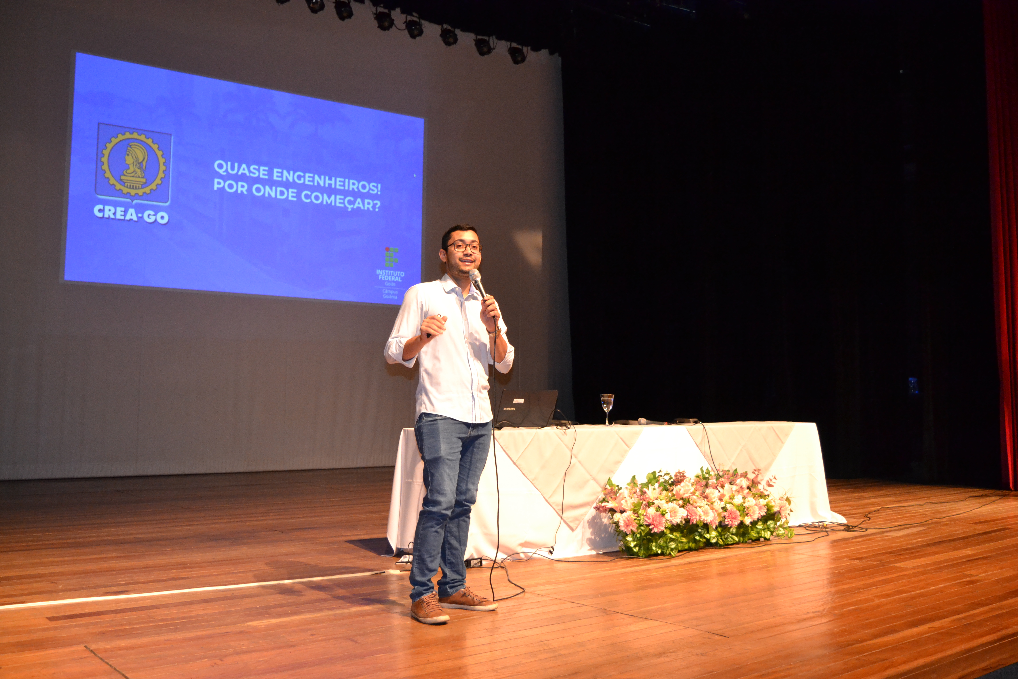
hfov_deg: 55.1
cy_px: 340
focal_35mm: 34
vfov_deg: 38.4
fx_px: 976
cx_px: 509
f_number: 3.8
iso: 2200
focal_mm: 23
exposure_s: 1/60
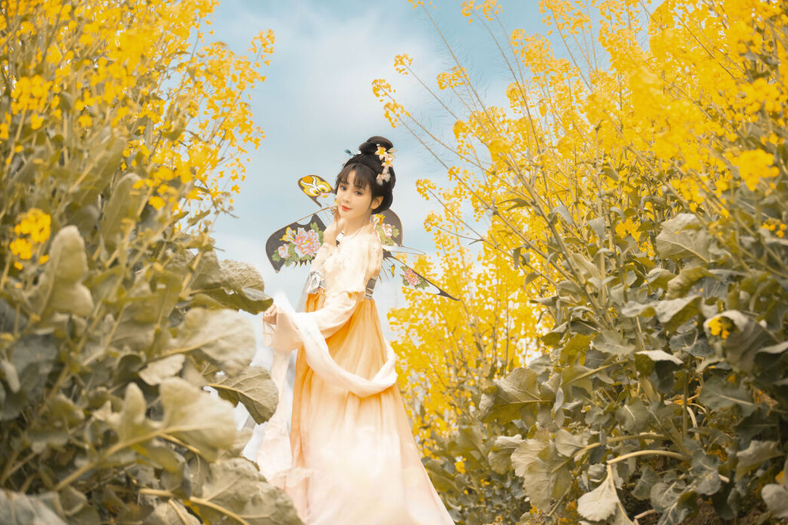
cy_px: 264
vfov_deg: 12.9
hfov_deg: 19.3
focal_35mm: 106
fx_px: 2320
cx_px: 396
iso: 200
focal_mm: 105
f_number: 3.2
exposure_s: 1/320
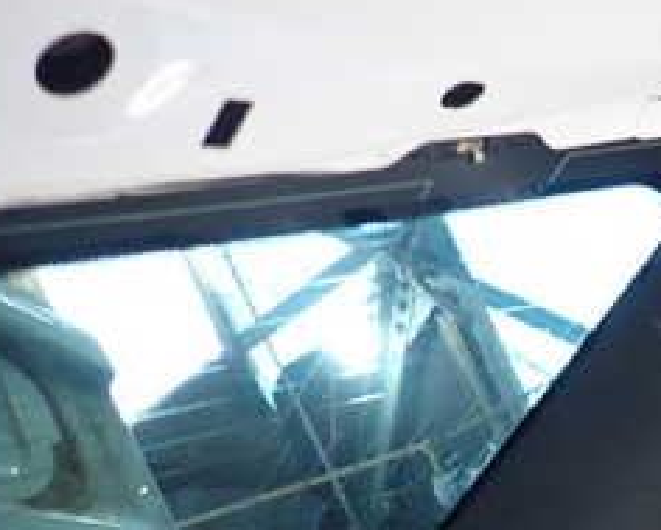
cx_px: 804
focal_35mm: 62
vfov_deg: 24.1
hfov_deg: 26.8
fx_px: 1213
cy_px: 443
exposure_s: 1/30
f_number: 2
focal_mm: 4.5
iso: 640
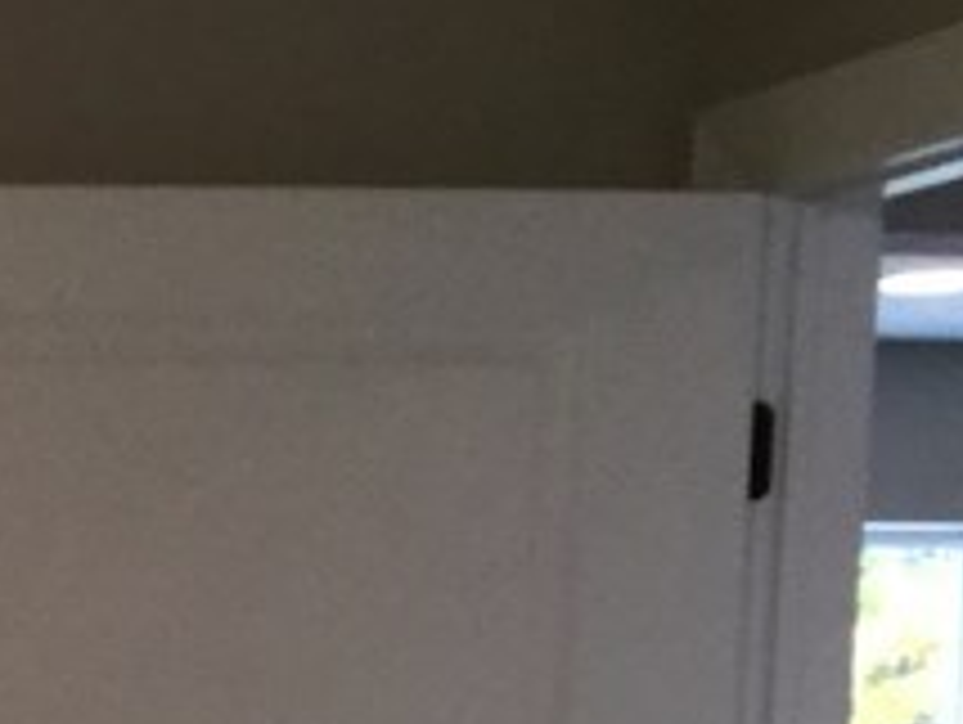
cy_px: 1358
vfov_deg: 9.5
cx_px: -958
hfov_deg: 11.9
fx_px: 4122
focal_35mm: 148
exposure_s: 1/30
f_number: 2.4
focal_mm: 3.3
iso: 64
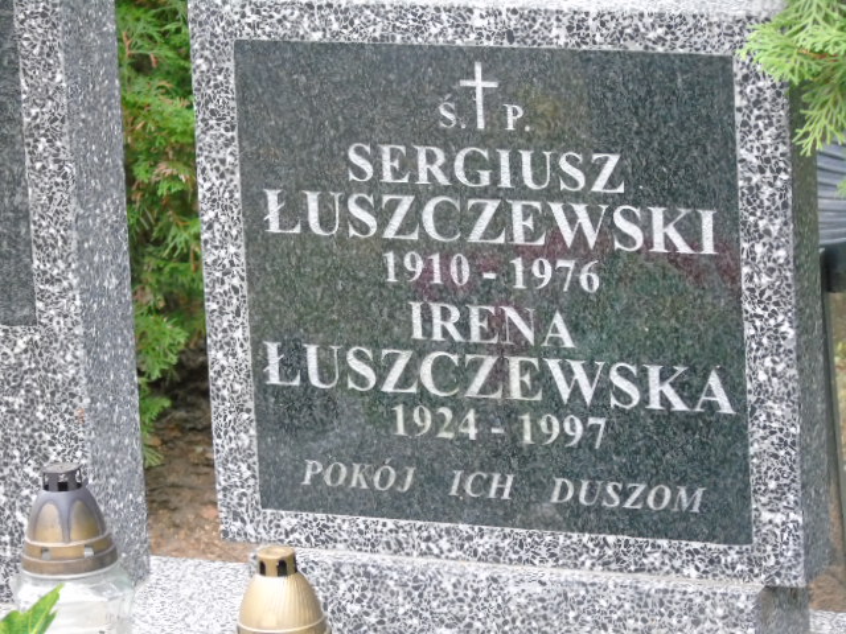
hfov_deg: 10.6
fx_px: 4546
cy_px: 317
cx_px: 423
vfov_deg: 8.0
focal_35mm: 186
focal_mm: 33
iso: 800
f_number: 5
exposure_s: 1/40
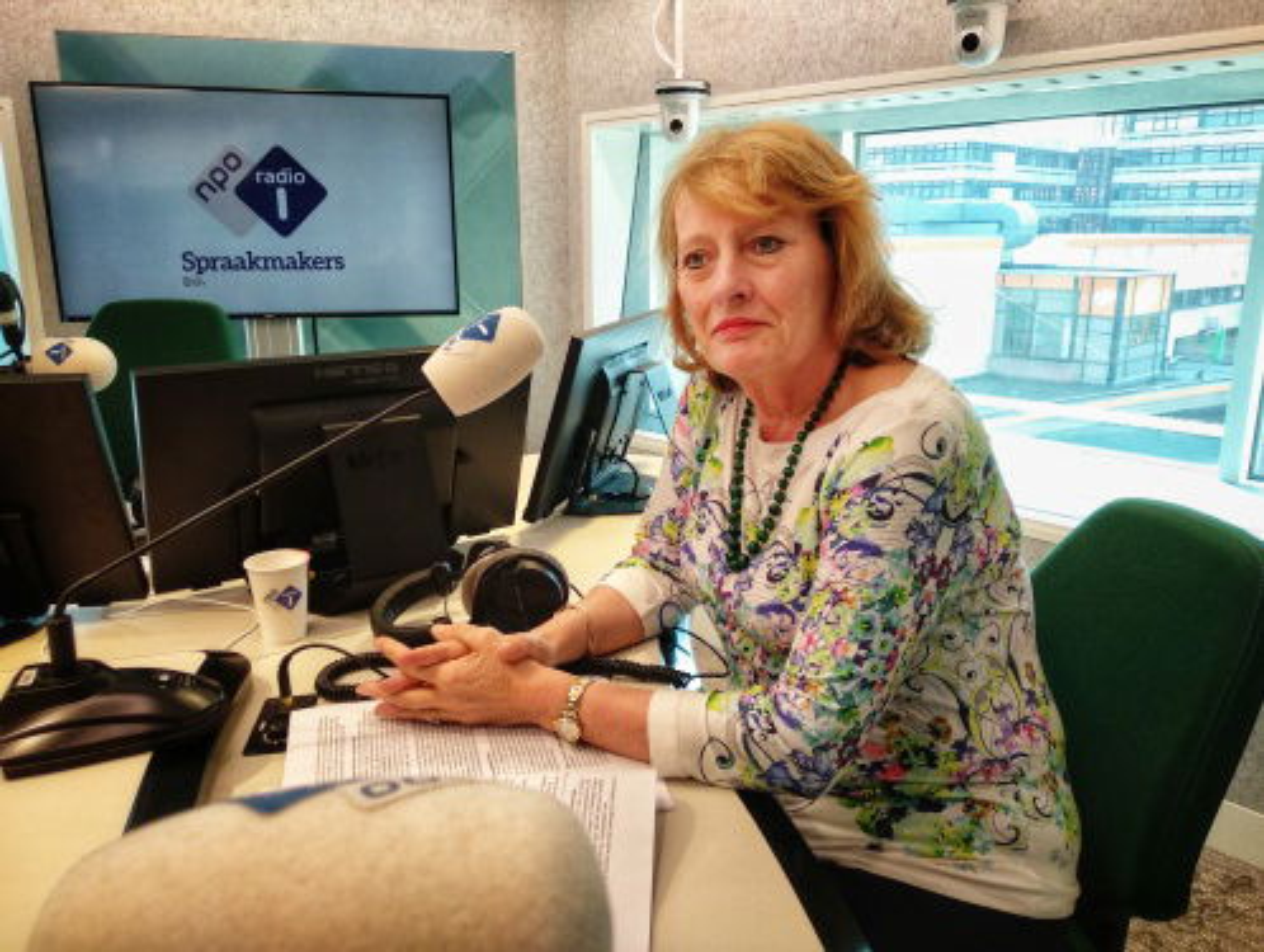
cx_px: 632
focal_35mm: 26
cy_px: 476
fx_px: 951
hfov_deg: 67.2
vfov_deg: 53.2
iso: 320
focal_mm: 3.81
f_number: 2.2
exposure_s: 1/50
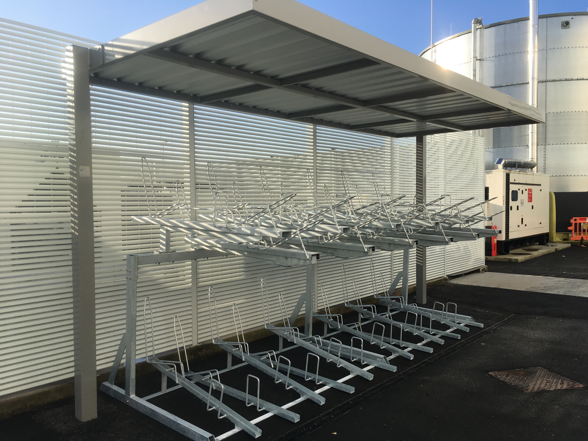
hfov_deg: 61.7
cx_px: 294
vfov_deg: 48.2
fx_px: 493
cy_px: 220
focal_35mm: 29
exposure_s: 1/864
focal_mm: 4.15
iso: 25
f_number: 2.2
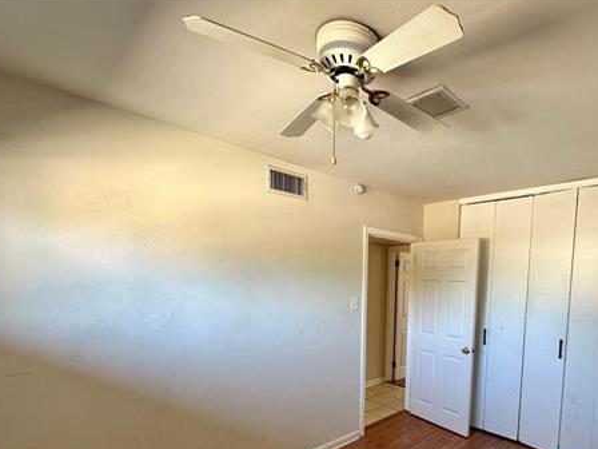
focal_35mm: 20
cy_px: 313
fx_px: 346
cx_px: 390
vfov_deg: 63.6
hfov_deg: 79.5
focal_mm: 2.22
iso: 160
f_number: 2.2
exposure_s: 1/120
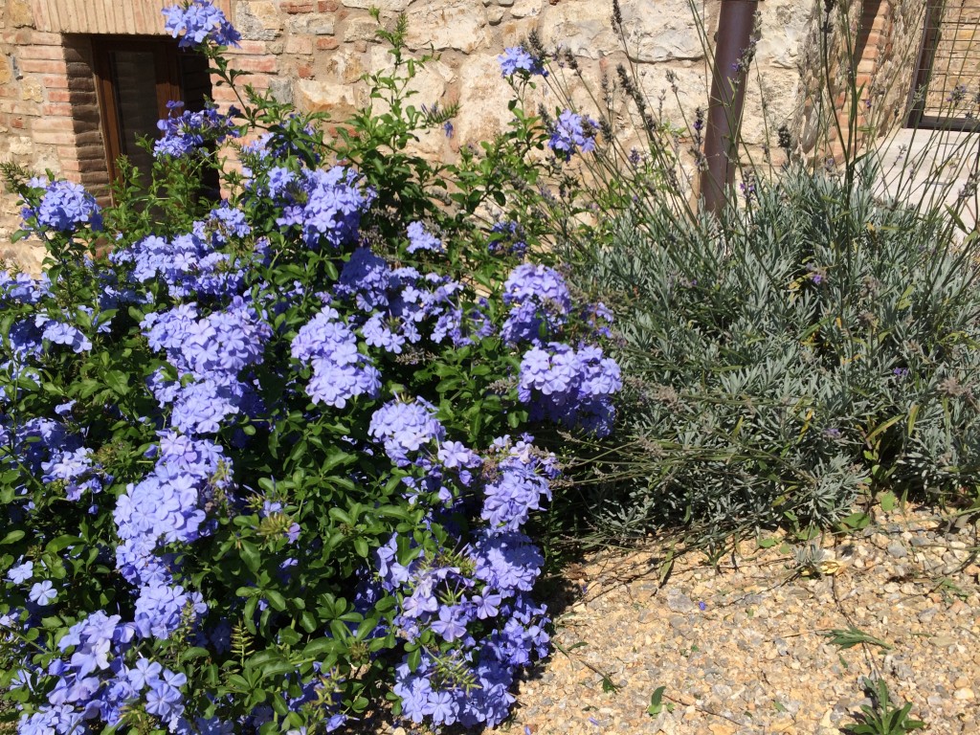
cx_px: 490
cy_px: 368
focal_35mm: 29
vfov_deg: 48.2
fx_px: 821
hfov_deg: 61.7
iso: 32
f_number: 2.2
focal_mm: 4.15
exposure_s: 1/3425
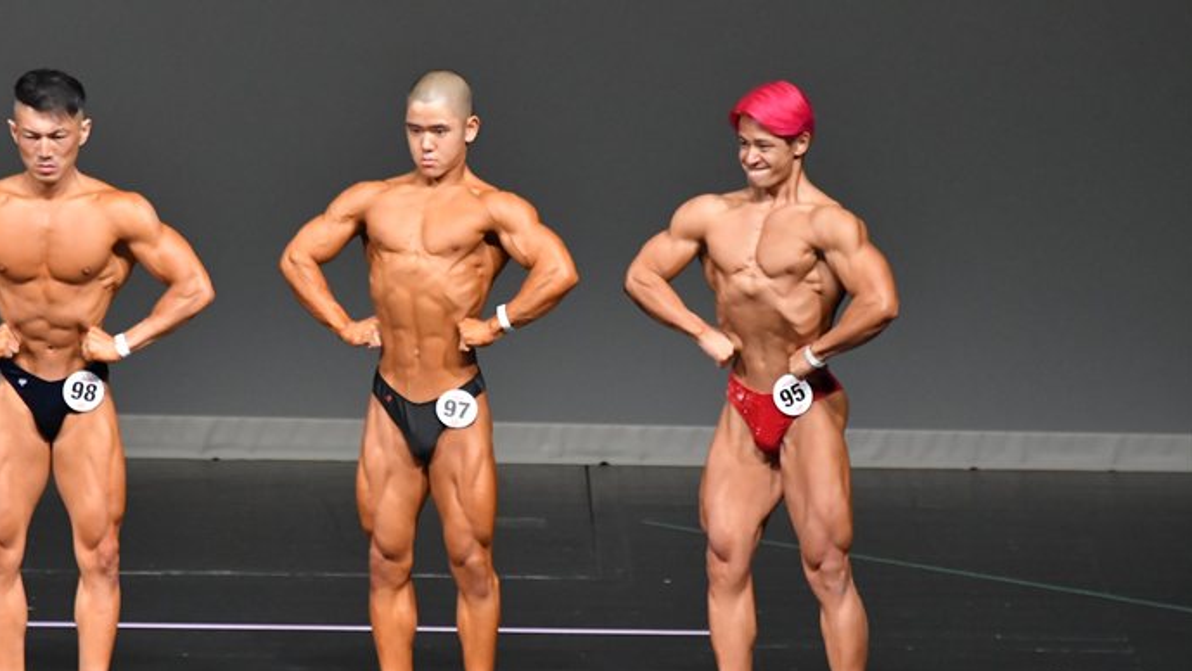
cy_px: 405
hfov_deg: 5.8
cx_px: 527
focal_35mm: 371
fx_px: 11729
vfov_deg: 3.3
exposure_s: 1/400
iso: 5000
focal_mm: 210
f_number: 5.6
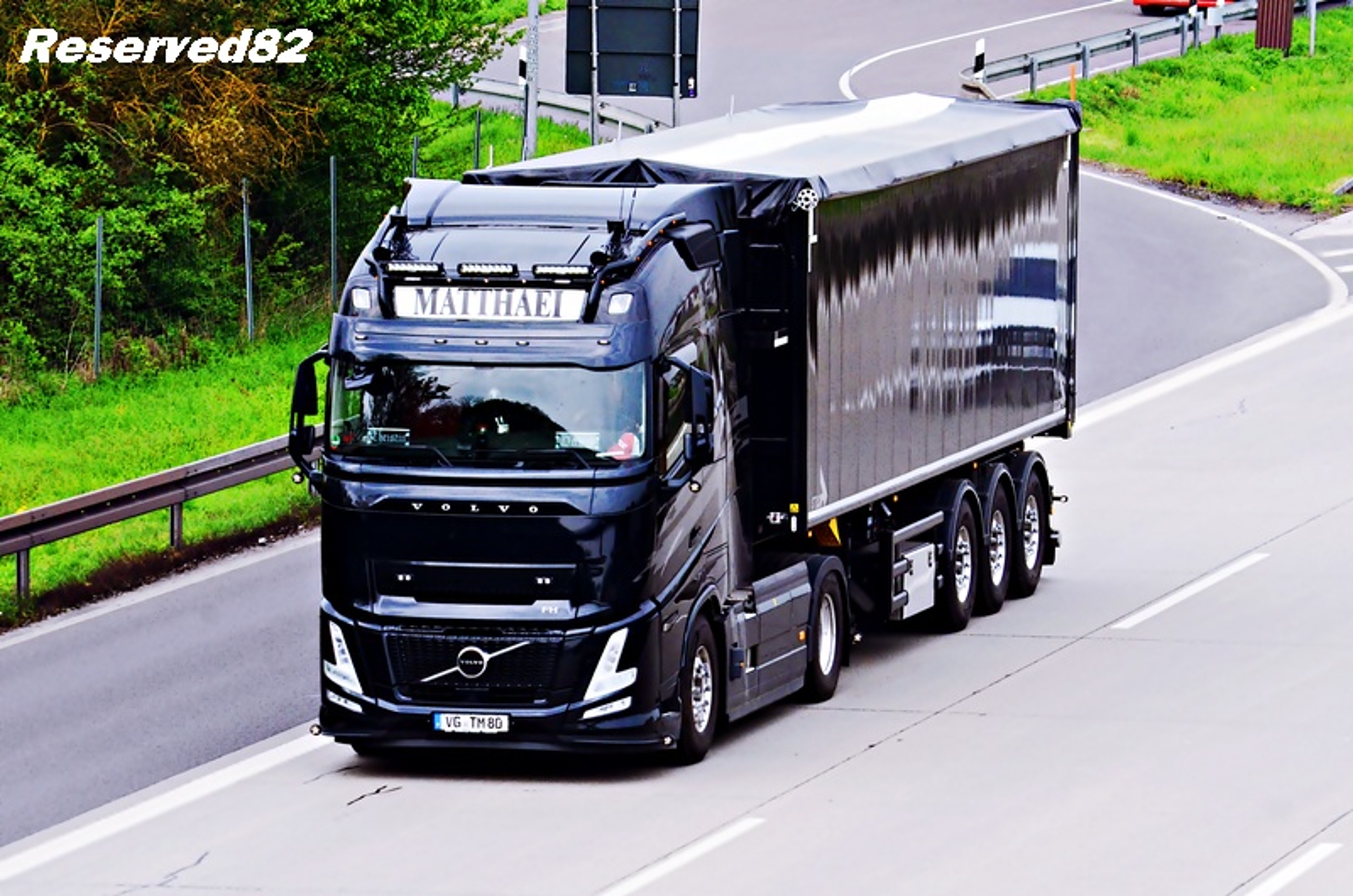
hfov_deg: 9.8
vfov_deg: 6.5
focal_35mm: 210
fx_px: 7877
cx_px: 676
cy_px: 448
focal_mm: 140
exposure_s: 1/1250
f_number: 9
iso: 800
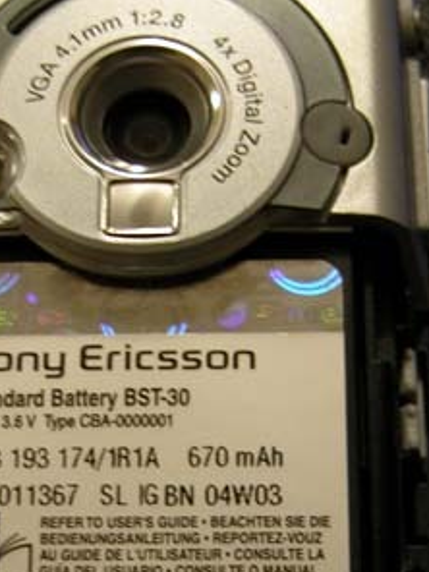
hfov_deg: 14.0
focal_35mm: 106
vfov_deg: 18.4
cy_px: 462
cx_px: 164
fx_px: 1752
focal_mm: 12.7
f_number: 3
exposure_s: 1/6.1
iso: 100
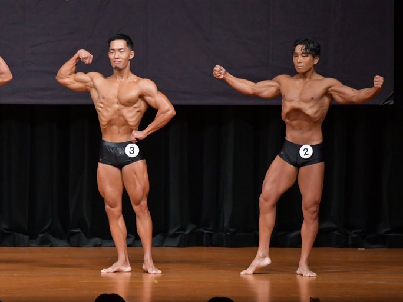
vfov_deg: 5.1
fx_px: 3423
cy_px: 151
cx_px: 217
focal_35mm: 294
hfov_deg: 6.7
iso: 5000
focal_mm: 180
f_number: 5.6
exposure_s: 1/400
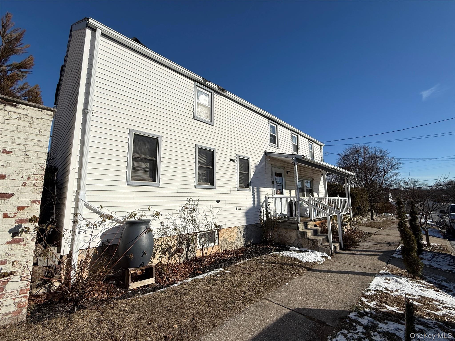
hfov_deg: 102.1
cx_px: 228
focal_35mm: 14
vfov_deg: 85.7
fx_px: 184
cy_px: 170
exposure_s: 1/5618
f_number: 2.2
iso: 32
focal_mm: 2.22
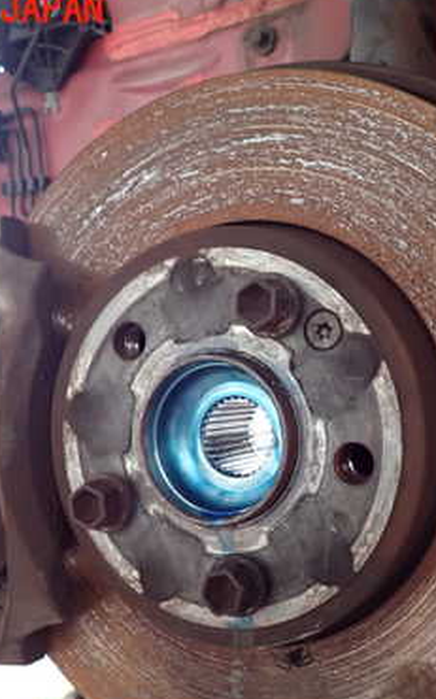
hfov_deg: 29.4
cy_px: 412
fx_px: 818
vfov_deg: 46.0
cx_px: 327
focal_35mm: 43
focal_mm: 4.5
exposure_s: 1/30
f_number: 2
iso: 250
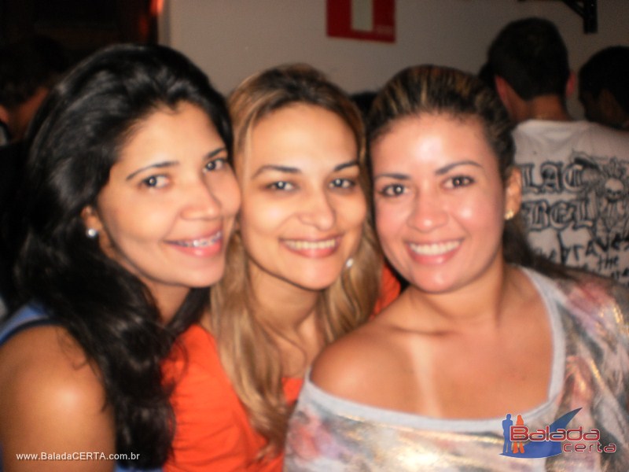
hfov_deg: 51.4
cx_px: 314
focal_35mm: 36
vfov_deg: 39.7
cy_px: 236
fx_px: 654
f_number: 3.1
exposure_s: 1/30
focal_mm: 6.3
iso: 125
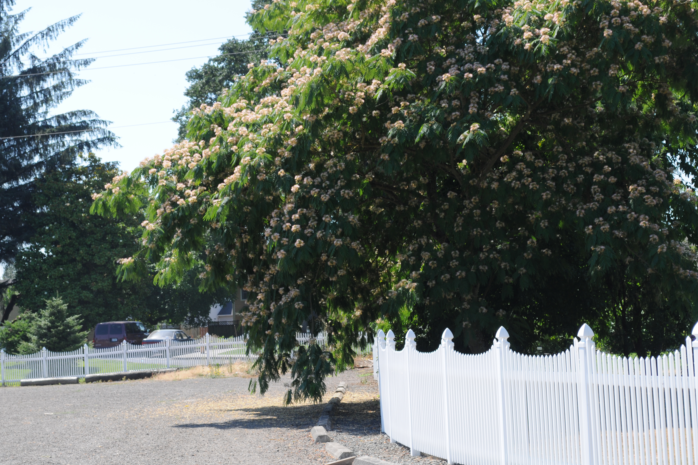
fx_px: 1493
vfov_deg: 17.7
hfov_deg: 26.3
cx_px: 348
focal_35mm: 77
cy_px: 242
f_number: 8
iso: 200
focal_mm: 48
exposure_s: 1/250
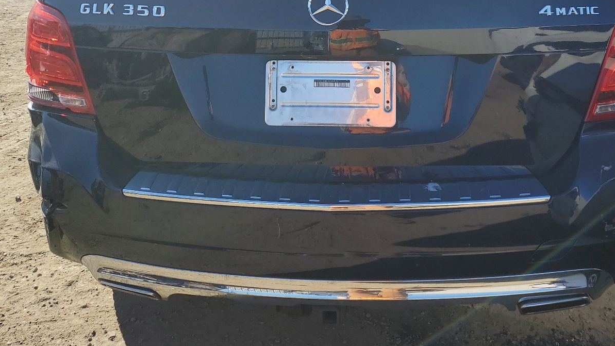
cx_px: 354
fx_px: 620
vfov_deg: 30.3
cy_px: 58
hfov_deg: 52.6
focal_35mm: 38
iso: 50
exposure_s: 1/2000
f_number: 1.5
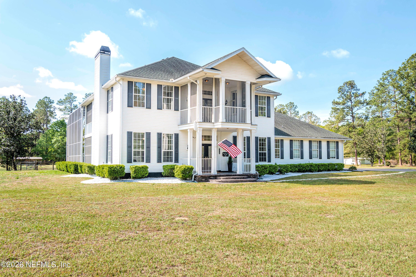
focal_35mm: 30
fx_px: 347
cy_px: 138
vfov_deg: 43.6
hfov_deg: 61.9
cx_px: 208
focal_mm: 20
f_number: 10
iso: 400
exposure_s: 1/160
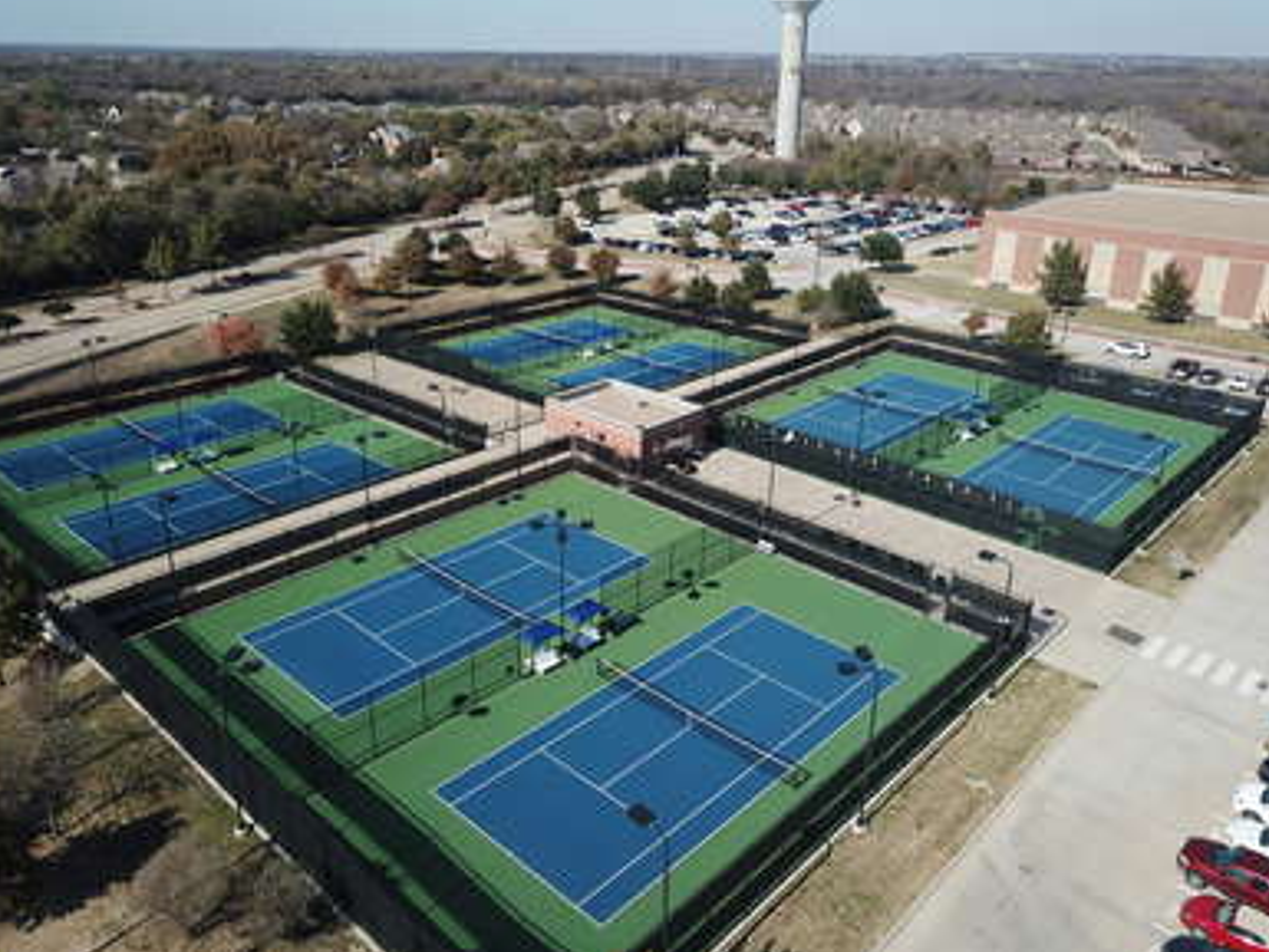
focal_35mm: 27
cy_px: 468
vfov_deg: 51.4
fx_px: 990
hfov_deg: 65.3
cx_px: 623
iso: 100
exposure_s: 1/1600
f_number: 2.2
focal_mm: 4.73
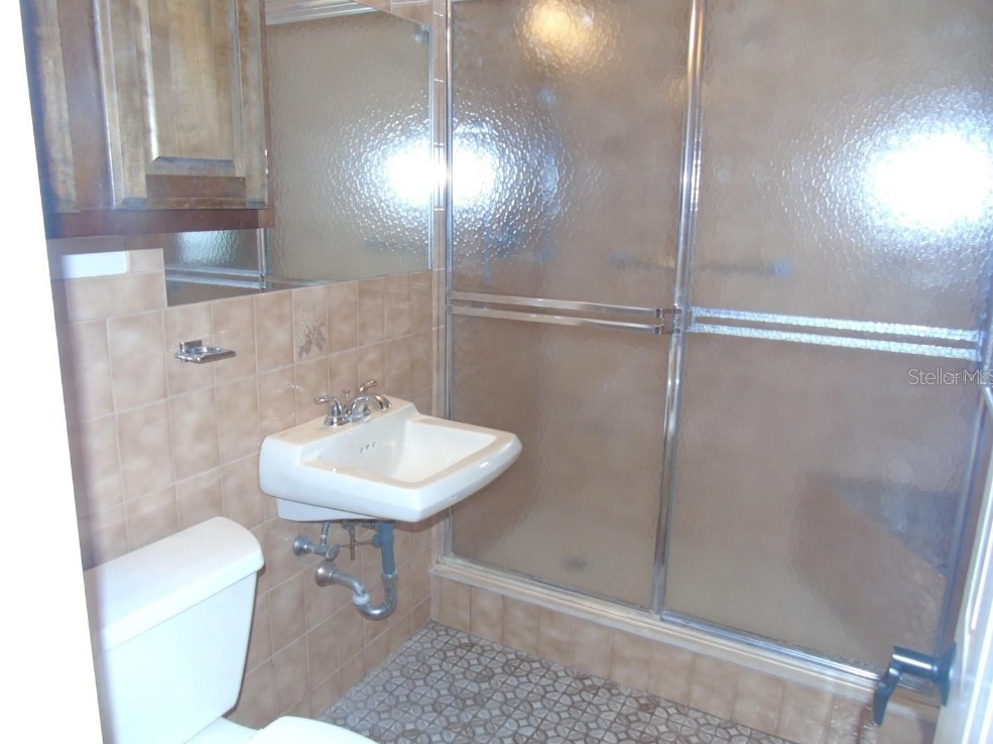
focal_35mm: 26
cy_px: 376
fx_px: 746
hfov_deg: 67.3
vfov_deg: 53.0
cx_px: 487
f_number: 3.4
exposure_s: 1/30
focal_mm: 4.4
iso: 200
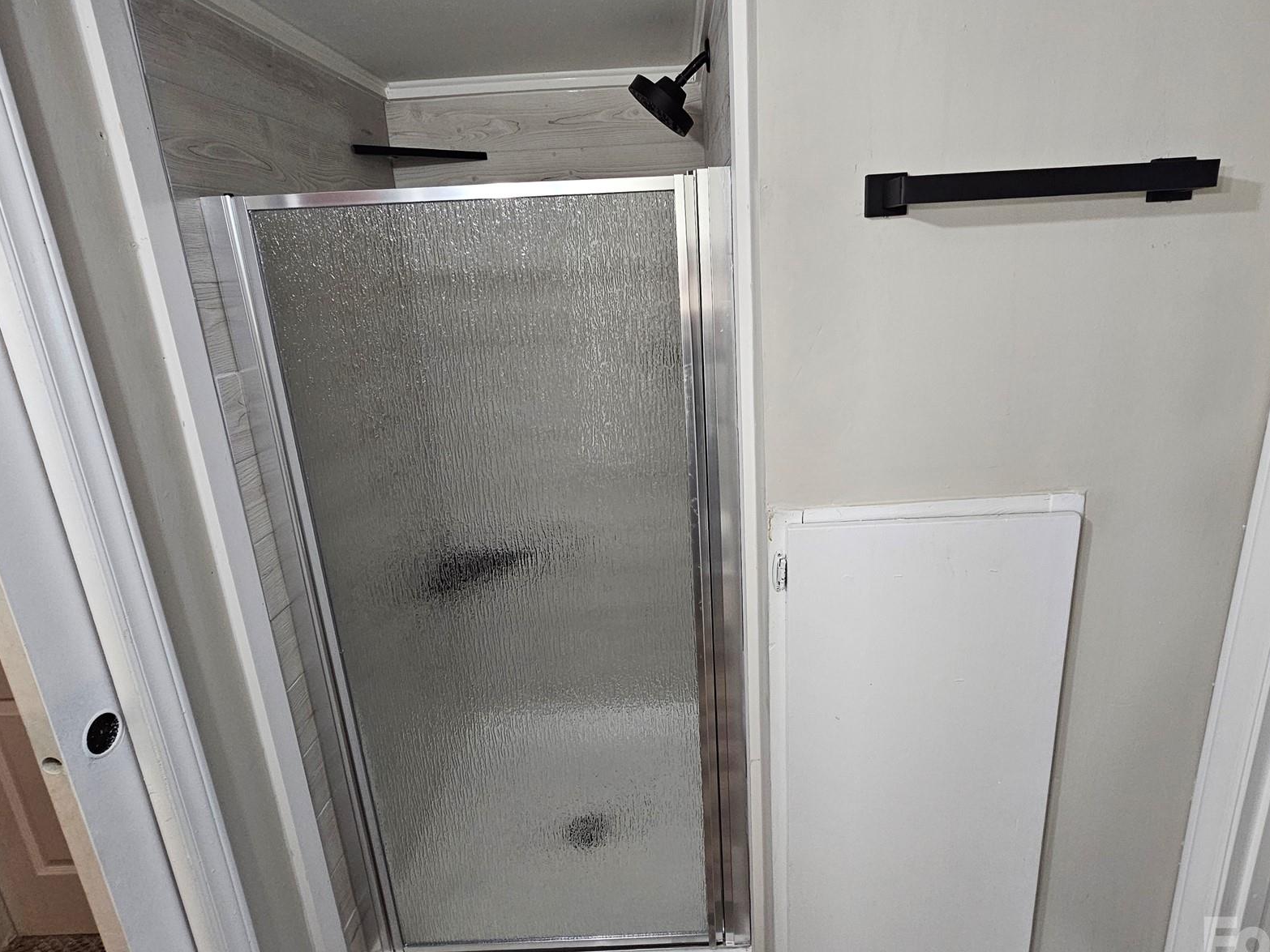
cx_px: 685
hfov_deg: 90.8
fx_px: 624
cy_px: 446
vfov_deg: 74.7
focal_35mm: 17
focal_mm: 2.2
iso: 250
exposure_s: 1/60
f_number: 2.2
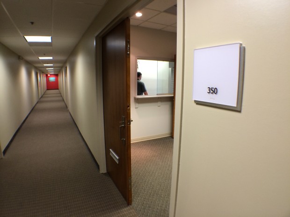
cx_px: 145
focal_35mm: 30
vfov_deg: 46.8
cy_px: 108
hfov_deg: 60.0
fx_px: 251
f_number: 2.2
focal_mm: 4.12
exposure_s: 1/30
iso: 125
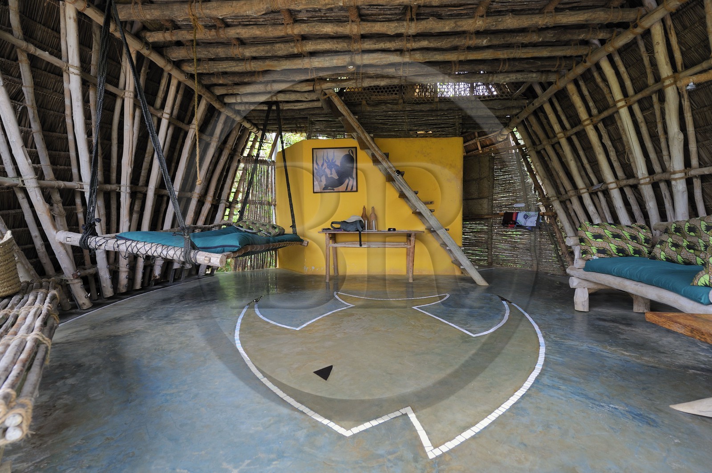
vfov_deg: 73.6
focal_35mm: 16
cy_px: 236
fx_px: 316
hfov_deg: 96.8
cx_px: 356
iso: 400
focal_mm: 16
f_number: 5.6
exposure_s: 1/40
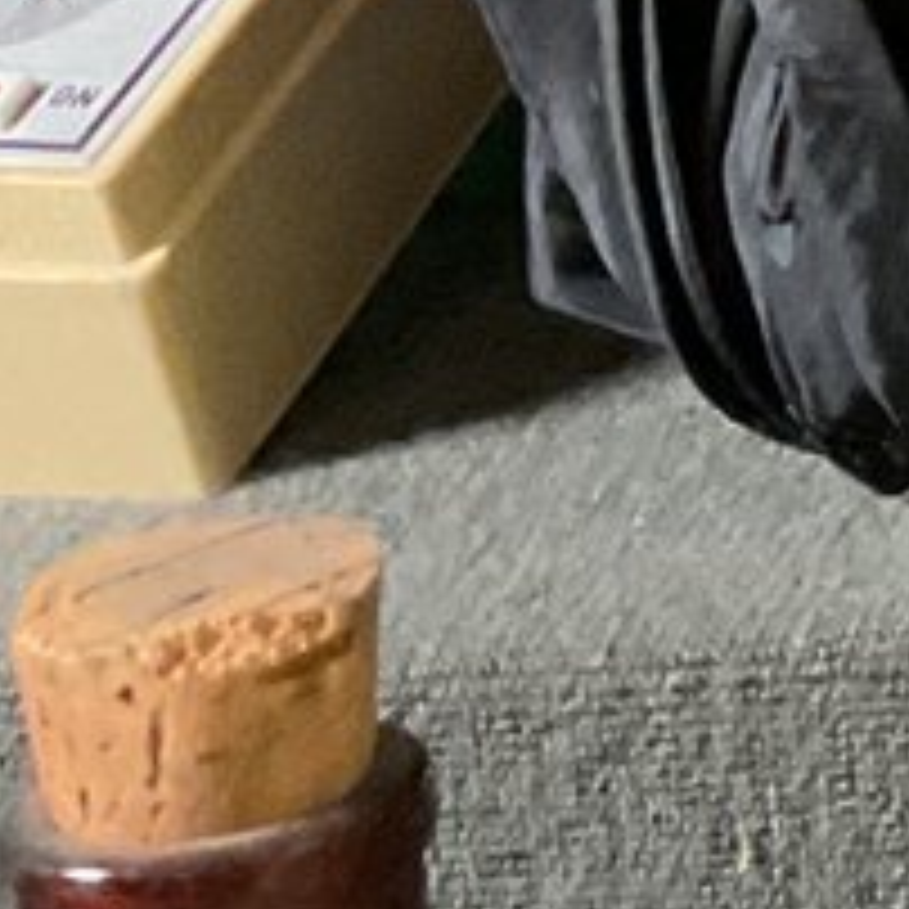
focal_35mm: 192
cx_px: 3386
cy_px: -533
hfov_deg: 7.2
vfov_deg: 8.8
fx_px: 5704
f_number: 1.8
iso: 250
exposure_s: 1/60
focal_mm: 3
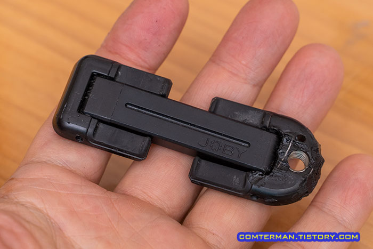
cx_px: 186
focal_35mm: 75
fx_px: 777
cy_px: 124
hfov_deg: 27.0
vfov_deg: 18.2
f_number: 9
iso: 640
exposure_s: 1/200
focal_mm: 75
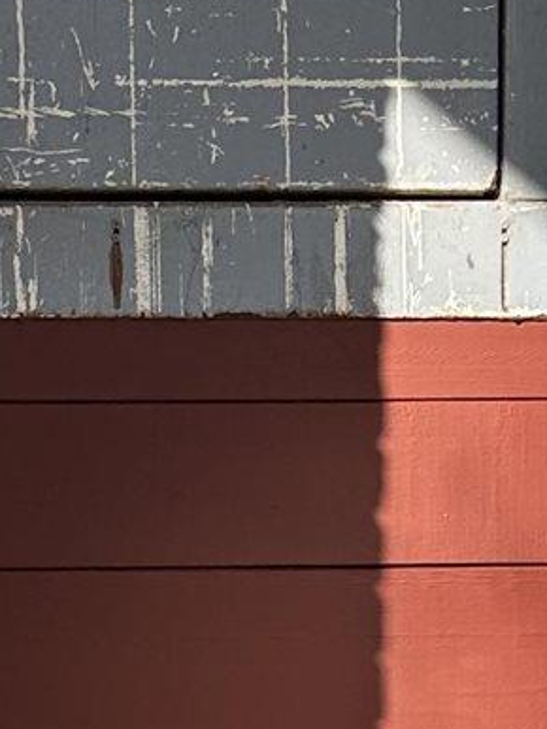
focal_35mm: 143
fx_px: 3015
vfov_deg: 13.5
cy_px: 786
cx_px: 209
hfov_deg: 10.4
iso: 80
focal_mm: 6.86
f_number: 1.78
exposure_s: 1/2203
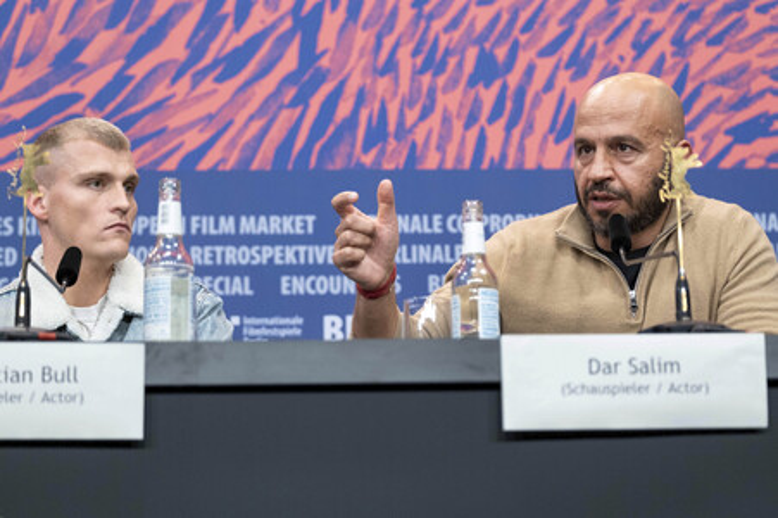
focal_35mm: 92
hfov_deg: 22.2
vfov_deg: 14.8
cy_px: 259
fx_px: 1987
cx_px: 389
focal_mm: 61
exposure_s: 1/280
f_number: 2.8
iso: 1250
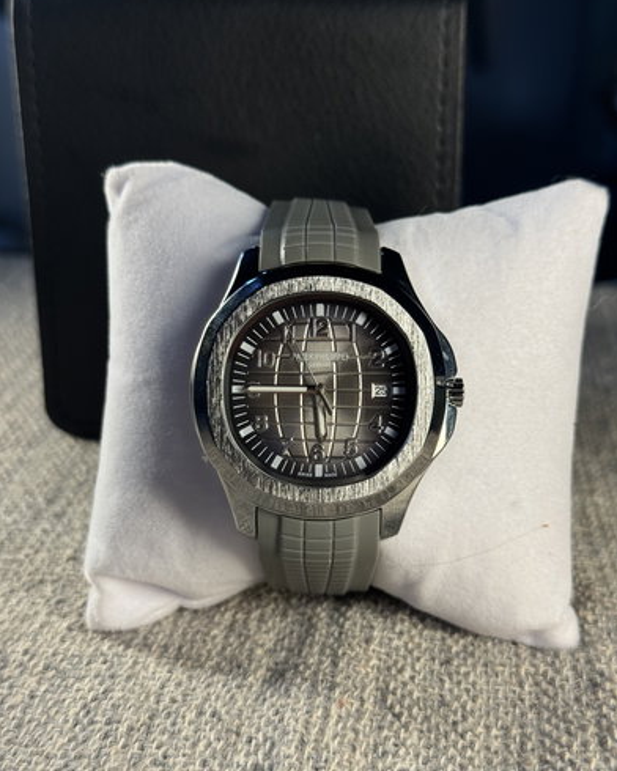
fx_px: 1164
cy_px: 385
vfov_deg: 36.7
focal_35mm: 51
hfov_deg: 29.7
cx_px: 312
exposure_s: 1/167
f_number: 1.78
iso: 64
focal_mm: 6.76
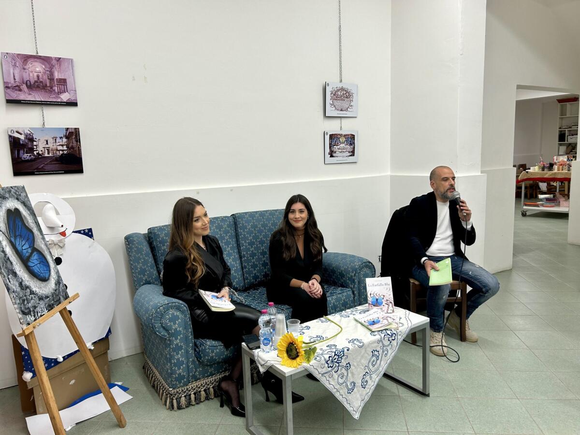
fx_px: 436
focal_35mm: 26
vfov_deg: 53.1
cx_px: 290
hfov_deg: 67.3
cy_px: 218
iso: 50
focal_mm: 5.7
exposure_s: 1/100
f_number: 1.5
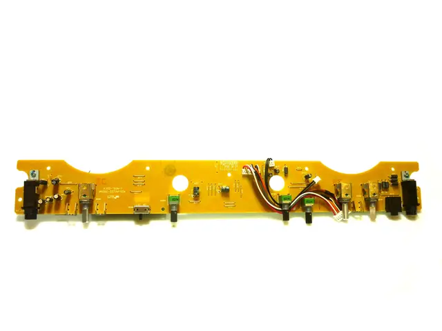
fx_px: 421
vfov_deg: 42.9
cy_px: 166
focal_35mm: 33
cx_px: 221
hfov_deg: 55.4
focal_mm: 5.5
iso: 100
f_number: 2.8
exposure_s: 1/200
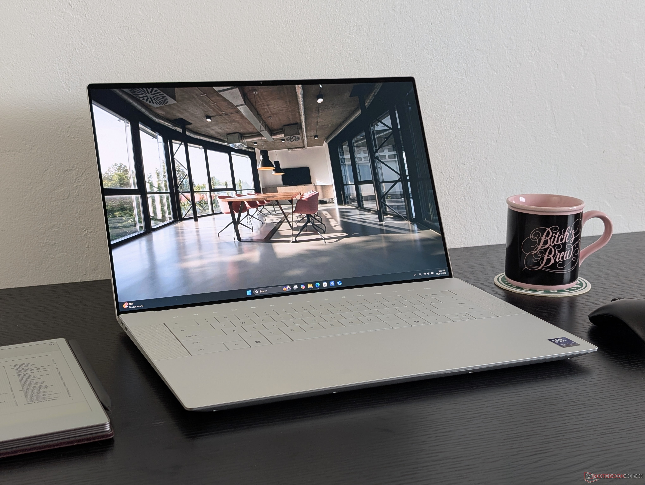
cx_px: 322
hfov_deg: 38.9
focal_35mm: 49
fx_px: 914
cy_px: 242
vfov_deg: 29.7
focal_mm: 6.9
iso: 21
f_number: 1.68
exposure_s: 1/30
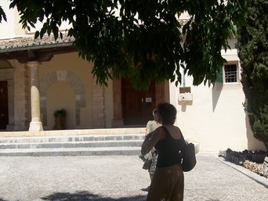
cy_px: 130
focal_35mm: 50
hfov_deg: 38.1
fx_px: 387
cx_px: 154
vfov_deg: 29.0
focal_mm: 6.3
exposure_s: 1/800
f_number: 4
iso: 80
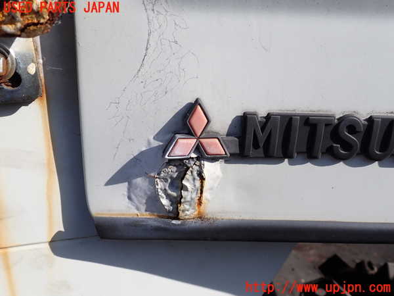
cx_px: 197
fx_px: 341
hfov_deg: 60.0
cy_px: 148
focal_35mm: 30
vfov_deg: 46.8
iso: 100
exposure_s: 1/160
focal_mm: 5.4
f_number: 9
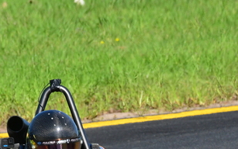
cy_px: 157
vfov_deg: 0.7
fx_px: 12923
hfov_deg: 1.1
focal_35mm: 1992
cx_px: 117
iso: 500
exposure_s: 1/640
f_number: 11
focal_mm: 500
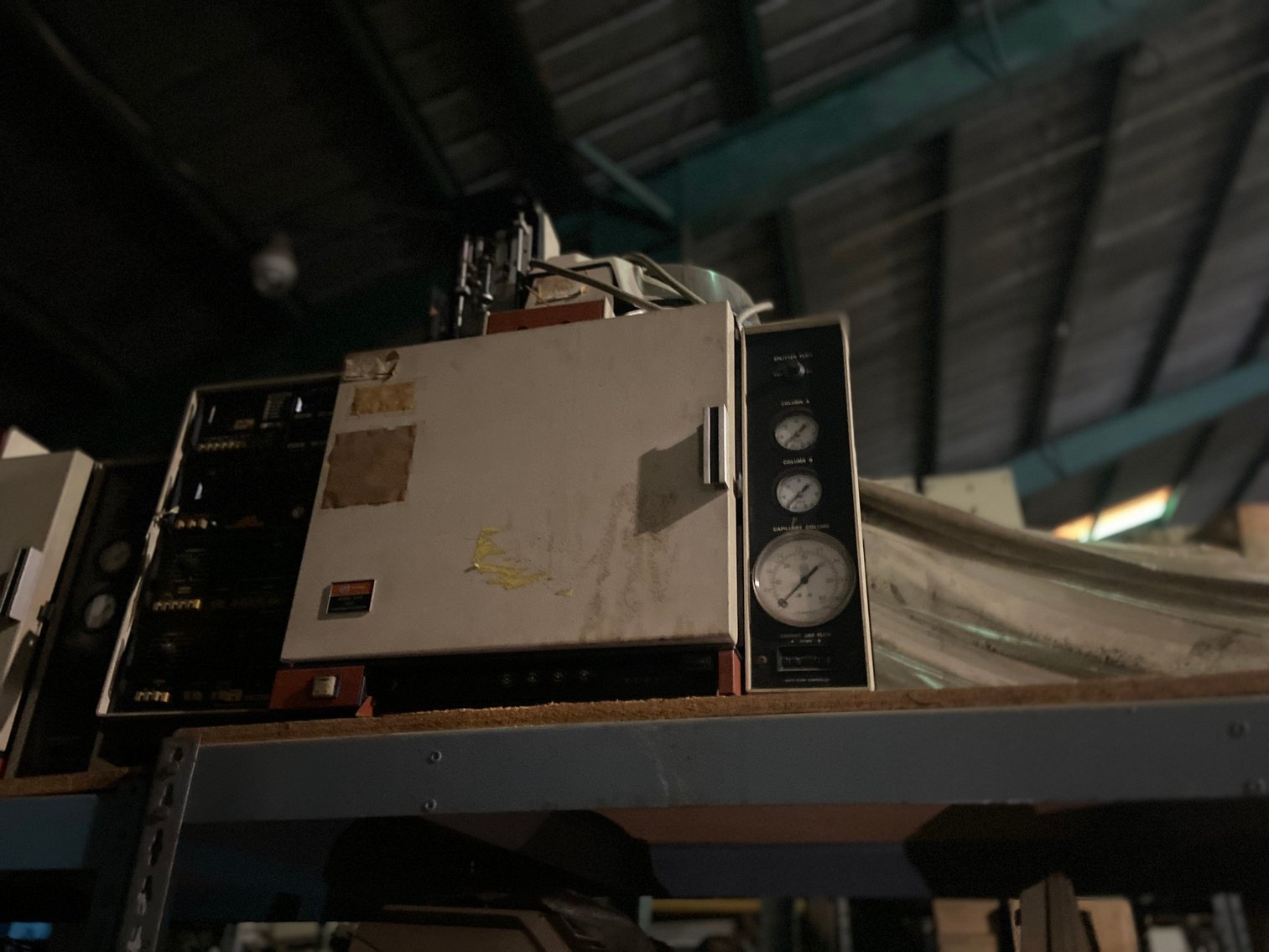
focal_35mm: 26
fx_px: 953
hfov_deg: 67.3
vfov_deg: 53.1
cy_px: 476
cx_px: 634
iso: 1000
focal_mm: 4.25
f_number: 1.8
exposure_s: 1/15
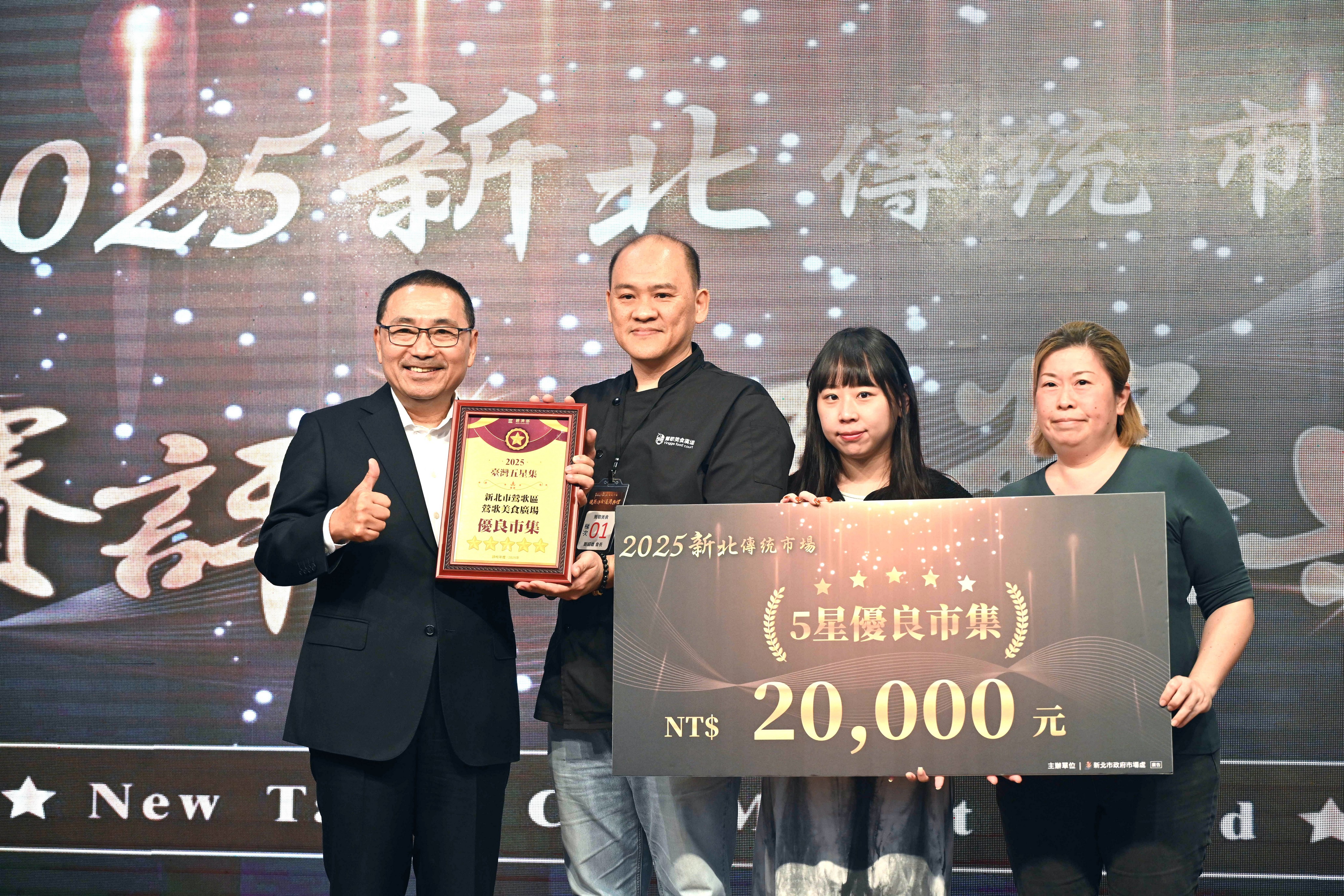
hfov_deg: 31.9
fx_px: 2352
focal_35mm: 63
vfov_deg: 21.6
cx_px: 672
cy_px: 448
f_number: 4
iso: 1600
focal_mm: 63
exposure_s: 1/125
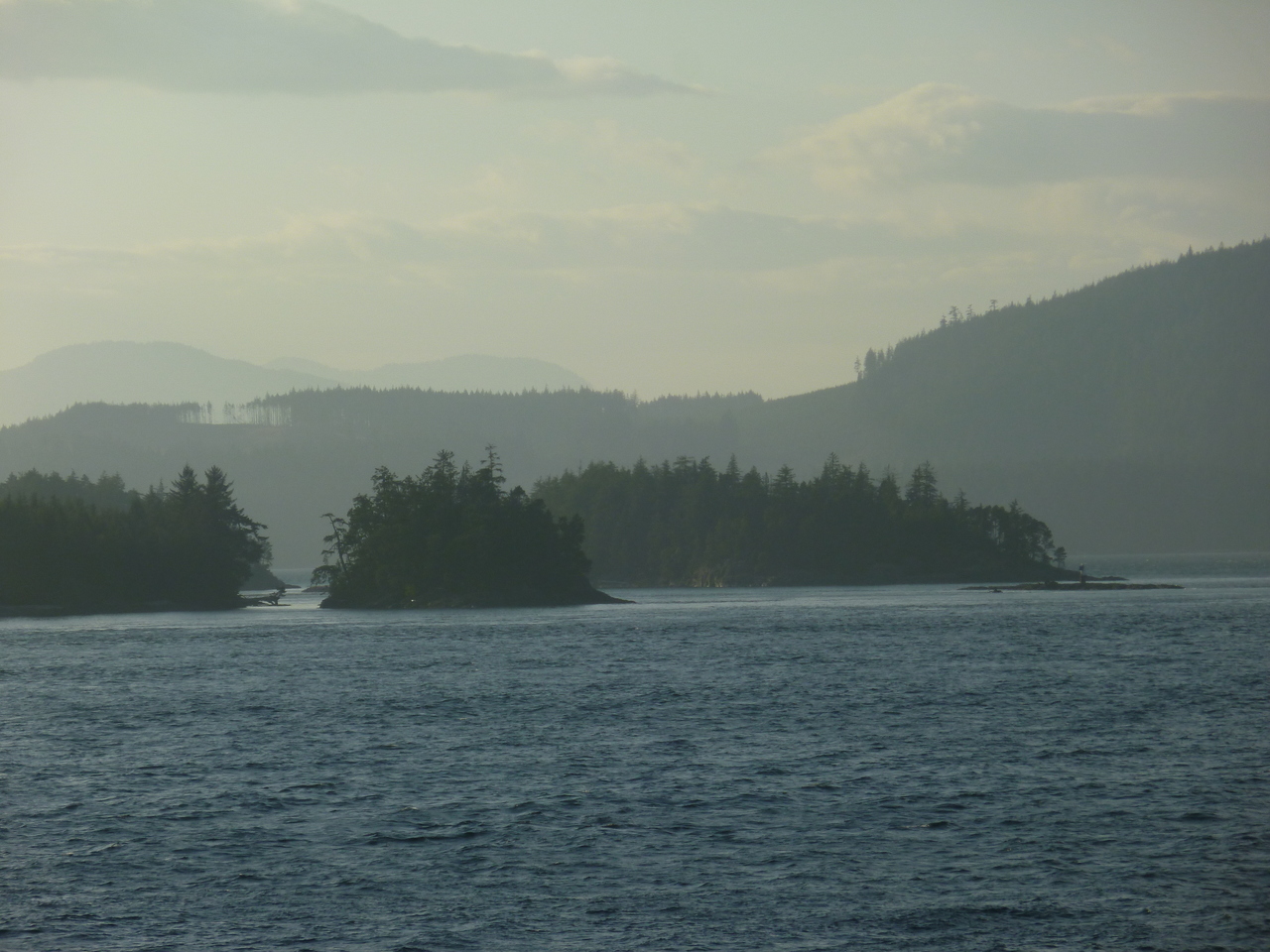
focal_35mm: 166
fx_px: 6090
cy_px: 476
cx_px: 635
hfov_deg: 11.9
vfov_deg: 8.9
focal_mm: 29.9
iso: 80
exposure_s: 1/400
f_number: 5.8
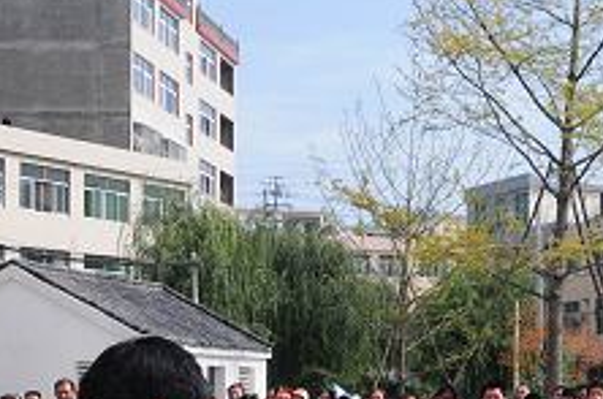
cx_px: 589
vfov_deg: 13.0
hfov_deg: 19.2
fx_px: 1738
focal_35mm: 104
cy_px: 390
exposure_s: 1/800
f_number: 8
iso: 250
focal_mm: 28
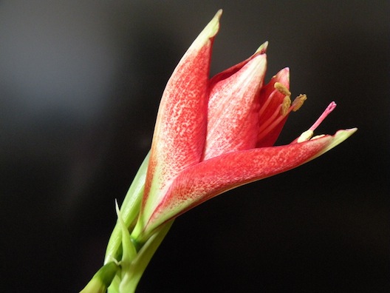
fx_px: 372
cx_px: 195
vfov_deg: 42.9
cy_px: 146
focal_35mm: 33
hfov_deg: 55.4
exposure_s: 1/8
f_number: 3.2
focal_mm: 5.8
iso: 416
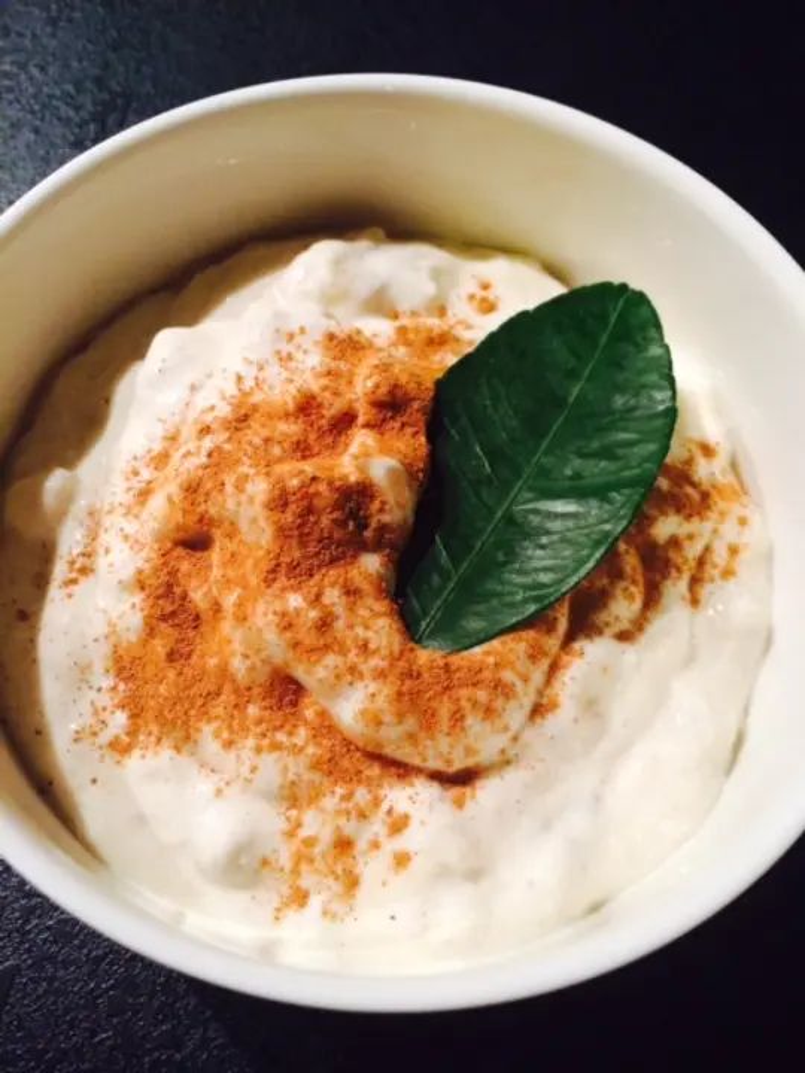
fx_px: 899
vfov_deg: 61.7
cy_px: 536
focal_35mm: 29
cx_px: 402
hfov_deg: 48.2
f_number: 2.2
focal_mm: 4.15
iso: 250
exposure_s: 1/33
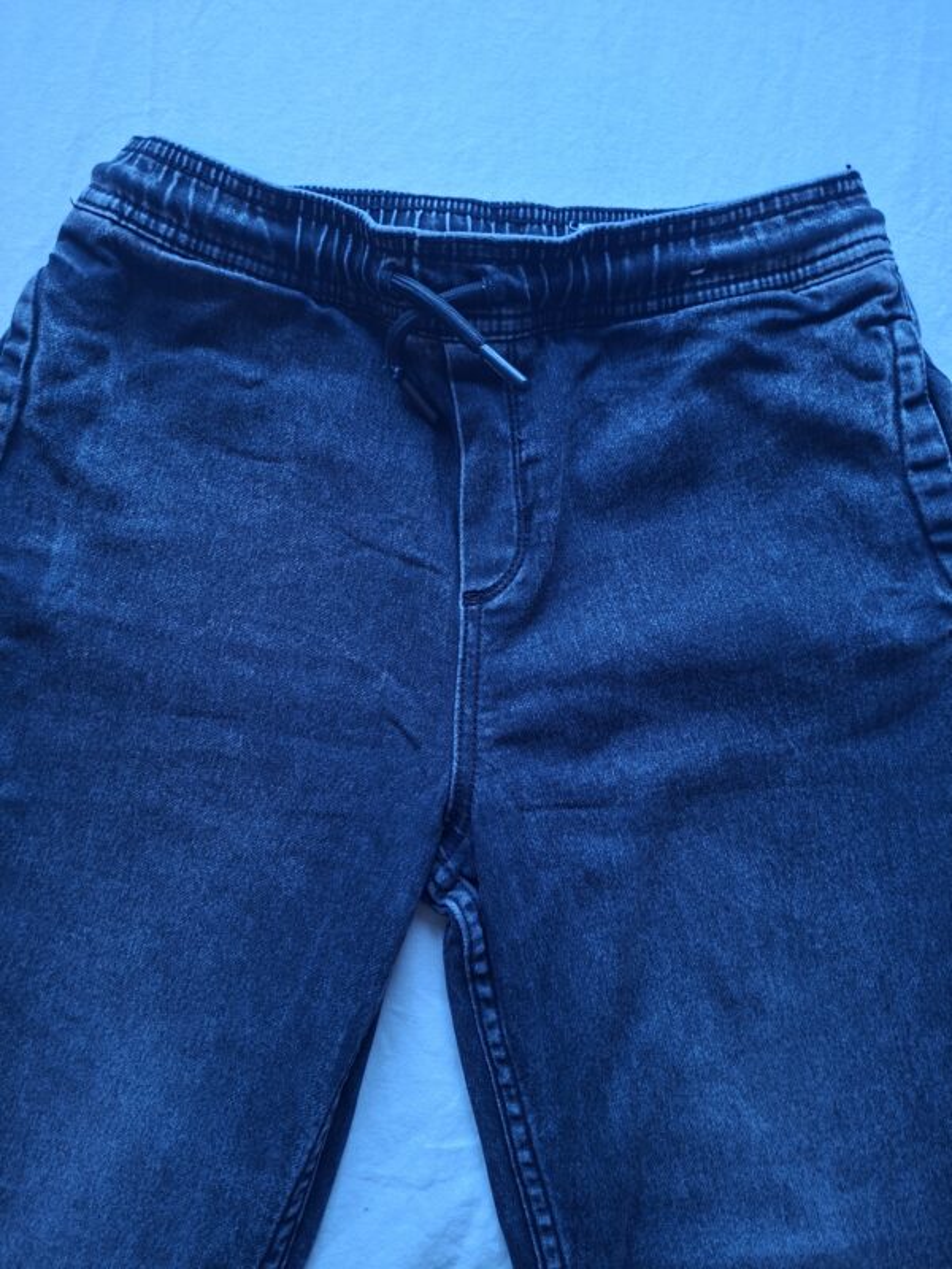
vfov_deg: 73.9
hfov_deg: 58.9
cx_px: 476
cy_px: 634
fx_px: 843
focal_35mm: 23
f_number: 1.8
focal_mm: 5.54
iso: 200
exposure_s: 1/60
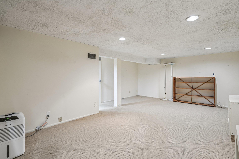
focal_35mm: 17
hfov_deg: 93.2
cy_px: 81
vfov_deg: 70.4
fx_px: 113
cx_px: 126
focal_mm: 16
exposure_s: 1/3.33
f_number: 8
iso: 400
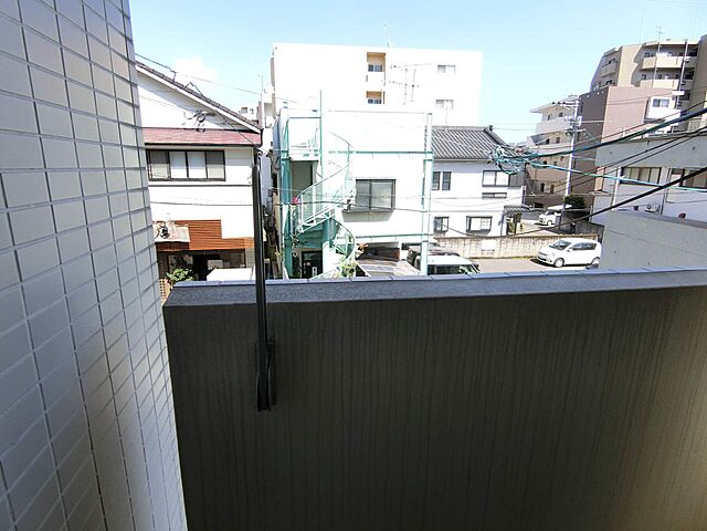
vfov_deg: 68.7
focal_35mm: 19
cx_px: 354
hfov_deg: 84.7
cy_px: 266
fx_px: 388
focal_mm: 4.06
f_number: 2.7
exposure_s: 1/500
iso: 80
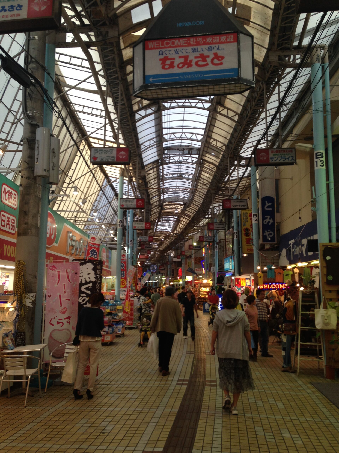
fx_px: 431
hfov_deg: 42.9
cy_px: 226
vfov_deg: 55.4
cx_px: 170
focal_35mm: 33
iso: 50
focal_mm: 4.12
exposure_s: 1/40
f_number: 2.4
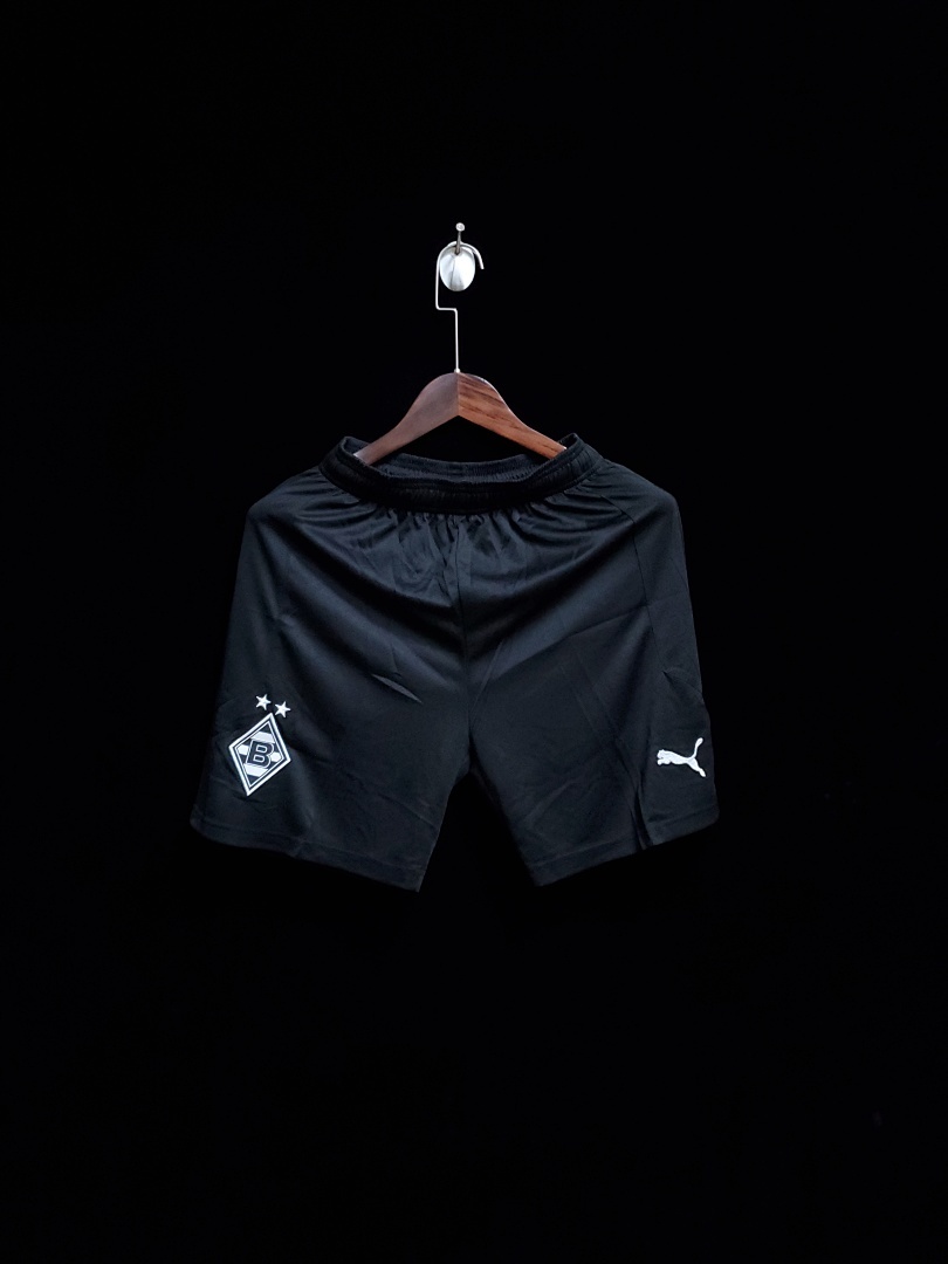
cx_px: 474
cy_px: 632
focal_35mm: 26
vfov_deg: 67.3
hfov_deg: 53.1
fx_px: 949
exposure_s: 1/30
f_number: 1.5
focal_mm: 4.3
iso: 500
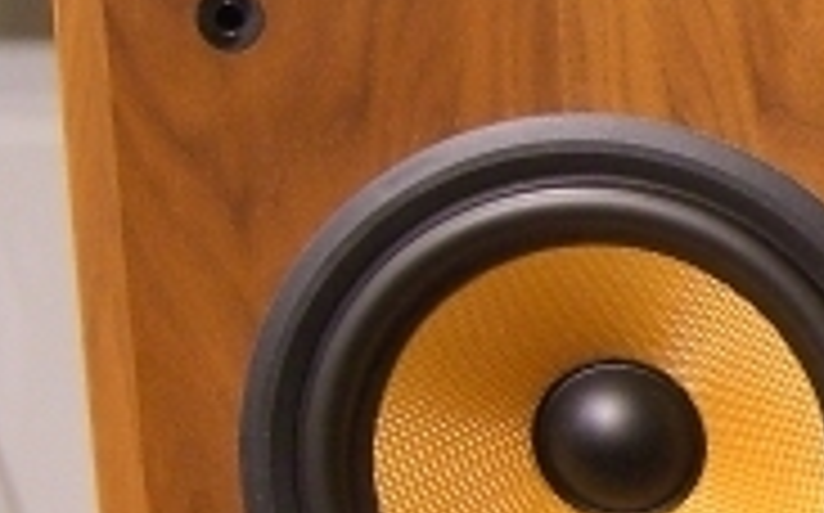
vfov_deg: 9.3
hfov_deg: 13.9
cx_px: 1229
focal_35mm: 141
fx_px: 3163
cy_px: 423
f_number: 2.8
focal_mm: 7.9
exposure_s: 1/20
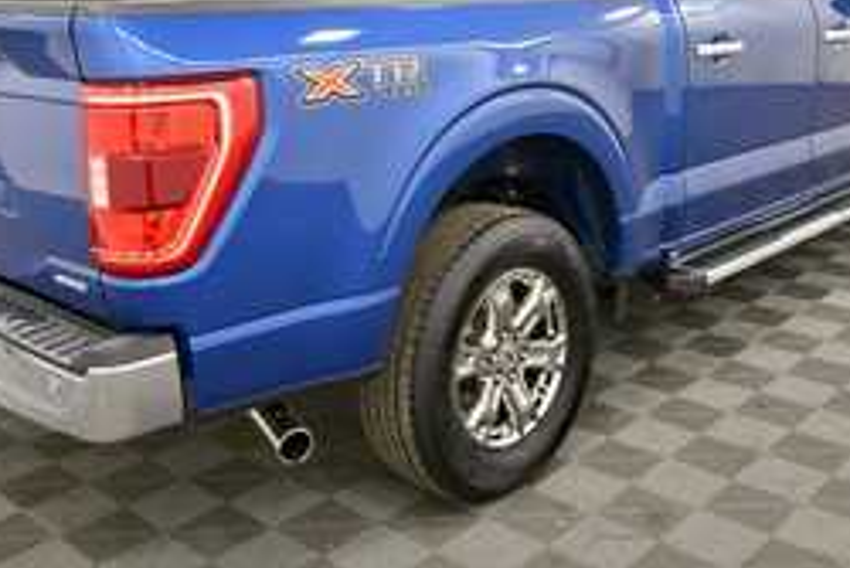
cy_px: 155
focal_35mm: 40
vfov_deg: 32.9
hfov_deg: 48.4
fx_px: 945
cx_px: 388
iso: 1250
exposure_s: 1/125
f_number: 5.3
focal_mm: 17
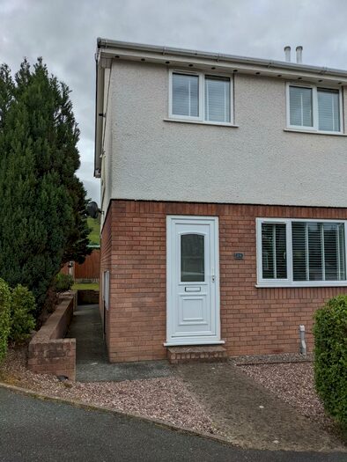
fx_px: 361
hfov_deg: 51.4
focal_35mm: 27
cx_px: 174
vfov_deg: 65.3
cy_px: 231
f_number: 1.73
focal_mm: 4.38
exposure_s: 1/4695
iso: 55
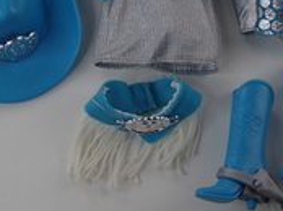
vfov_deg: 19.7
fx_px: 596
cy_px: 20
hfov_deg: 26.7
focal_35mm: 73
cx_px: 159
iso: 160
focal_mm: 6.64
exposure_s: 1/160
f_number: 4.7
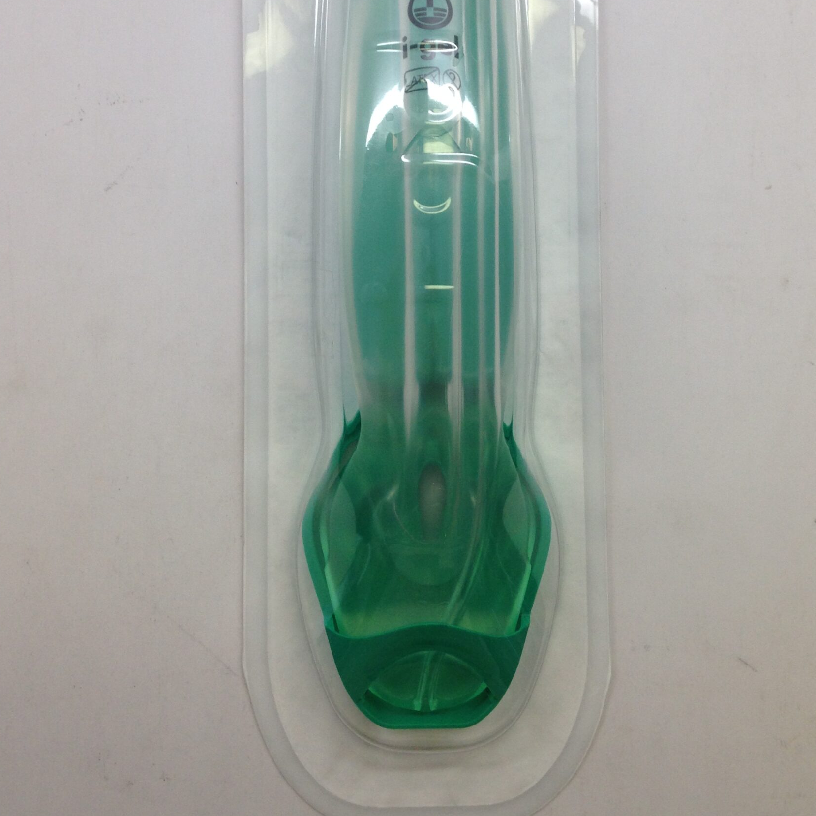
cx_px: 442
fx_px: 1200
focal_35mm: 45
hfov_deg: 37.5
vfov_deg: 36.8
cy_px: 222
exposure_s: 1/60
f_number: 2.4
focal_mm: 4.12
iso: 50
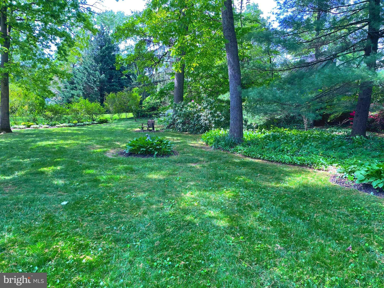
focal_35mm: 26
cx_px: 192
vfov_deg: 53.1
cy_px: 144
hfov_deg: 67.3
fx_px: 288
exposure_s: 1/322
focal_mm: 4.2
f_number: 1.6
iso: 32
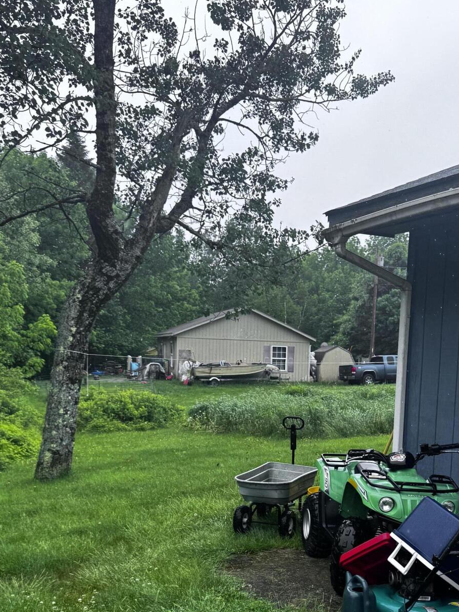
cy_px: 434
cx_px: 311
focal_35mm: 40
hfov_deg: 35.6
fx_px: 707
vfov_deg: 45.7
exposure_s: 1/853
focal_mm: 6.76
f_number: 1.78
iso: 80
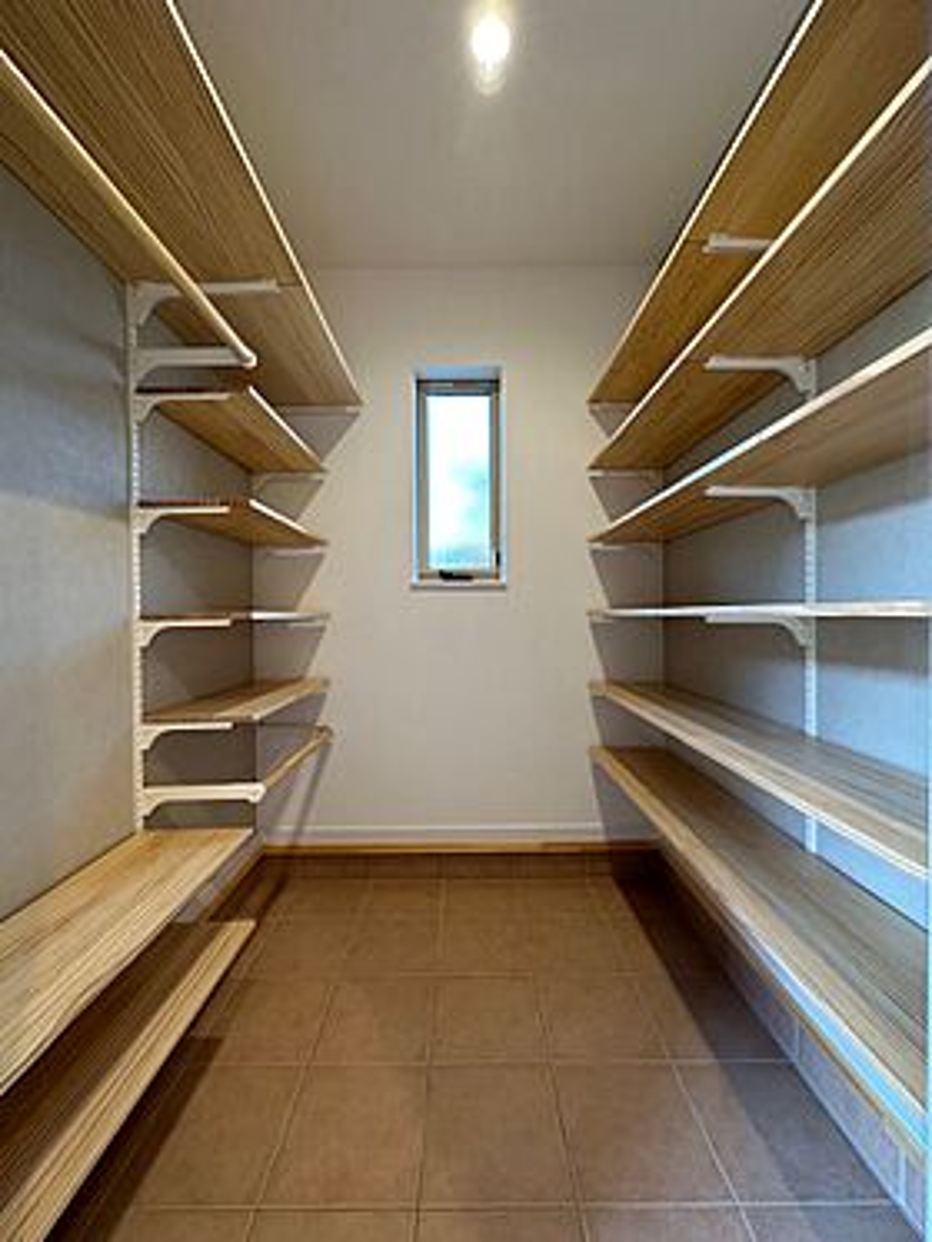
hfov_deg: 85.7
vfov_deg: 102.0
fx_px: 502
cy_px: 621
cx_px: 466
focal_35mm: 14
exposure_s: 1/60
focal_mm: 2.22
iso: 200
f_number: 2.2
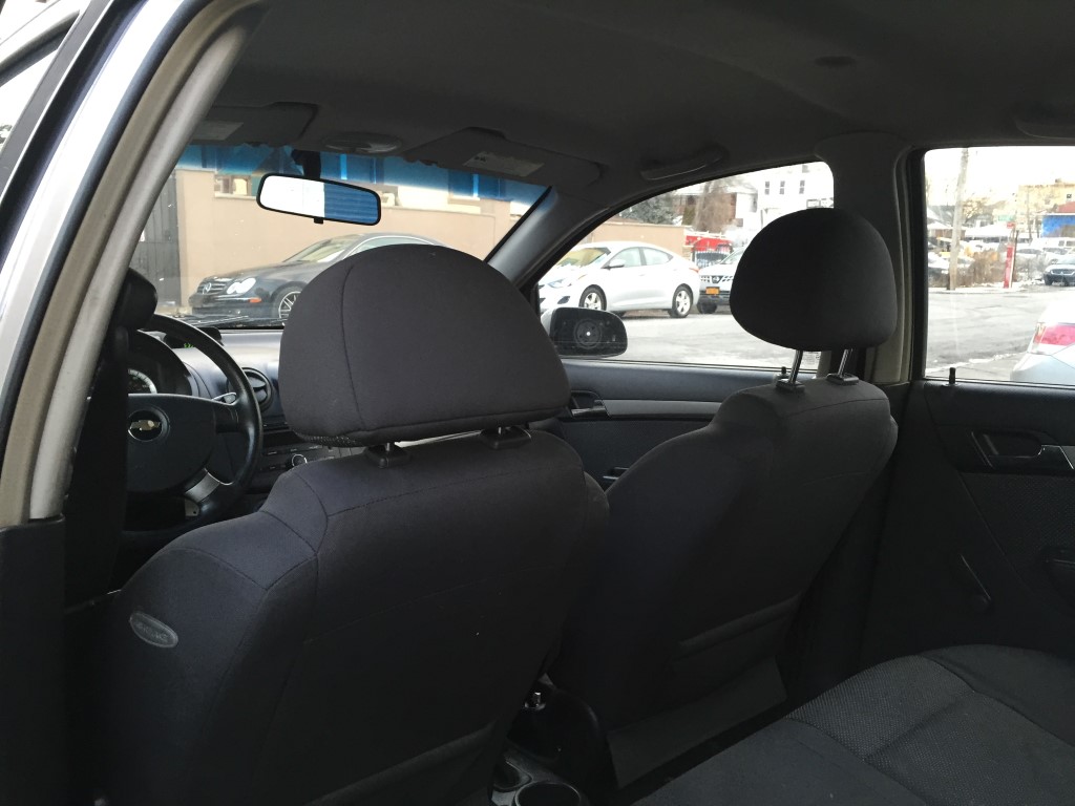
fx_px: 901
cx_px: 538
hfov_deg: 61.7
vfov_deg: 48.2
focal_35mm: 29
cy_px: 403
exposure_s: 1/30
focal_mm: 4.15
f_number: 2.2
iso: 50
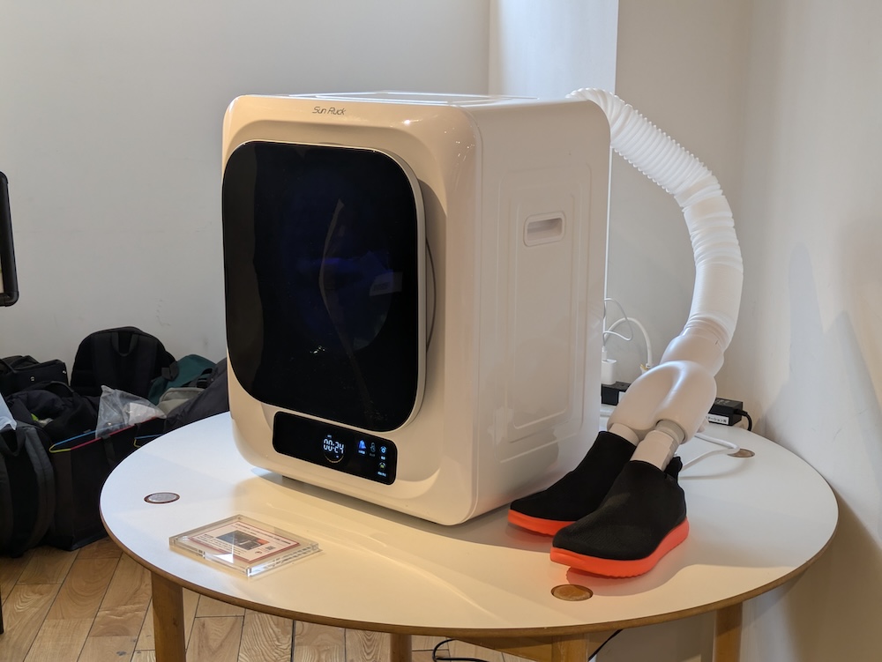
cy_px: 331
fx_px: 1300
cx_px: 441
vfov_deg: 28.6
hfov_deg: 37.5
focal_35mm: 51
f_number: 1.89
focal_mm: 5.43
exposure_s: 1/100
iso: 91
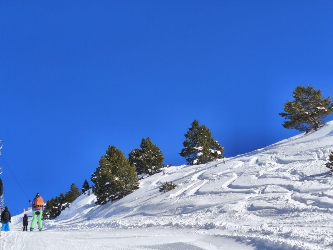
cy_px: 125
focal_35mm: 67
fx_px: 644
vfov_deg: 21.9
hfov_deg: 29.0
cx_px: 166
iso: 50
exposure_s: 1/2127
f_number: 1.65
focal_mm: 6.14
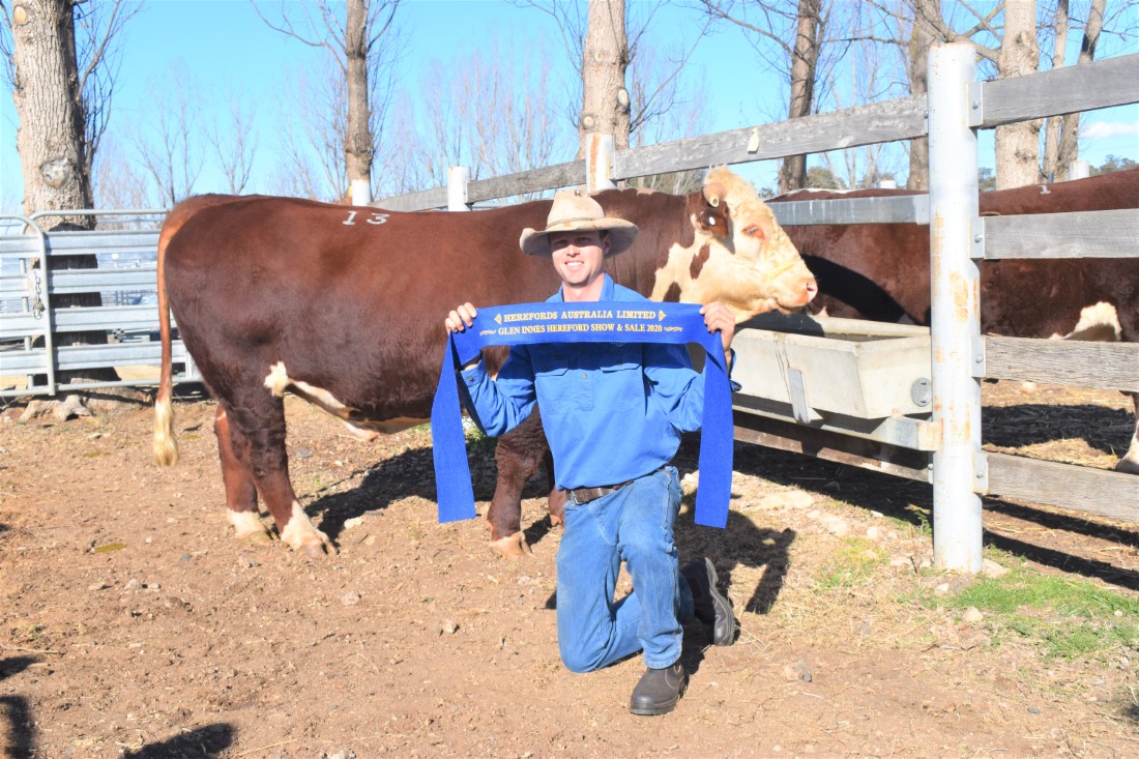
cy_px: 380
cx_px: 570
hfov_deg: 45.0
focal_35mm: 44
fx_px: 1376
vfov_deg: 30.8
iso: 200
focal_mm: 29
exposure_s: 1/400
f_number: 10
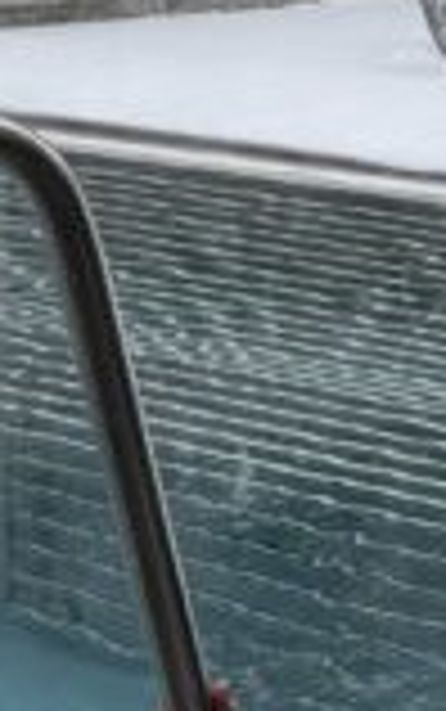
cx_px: 500
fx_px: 3203
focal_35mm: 165
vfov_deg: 12.6
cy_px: 94
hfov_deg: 7.9
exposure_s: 1/1385
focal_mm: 6.76
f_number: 1.78
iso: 80
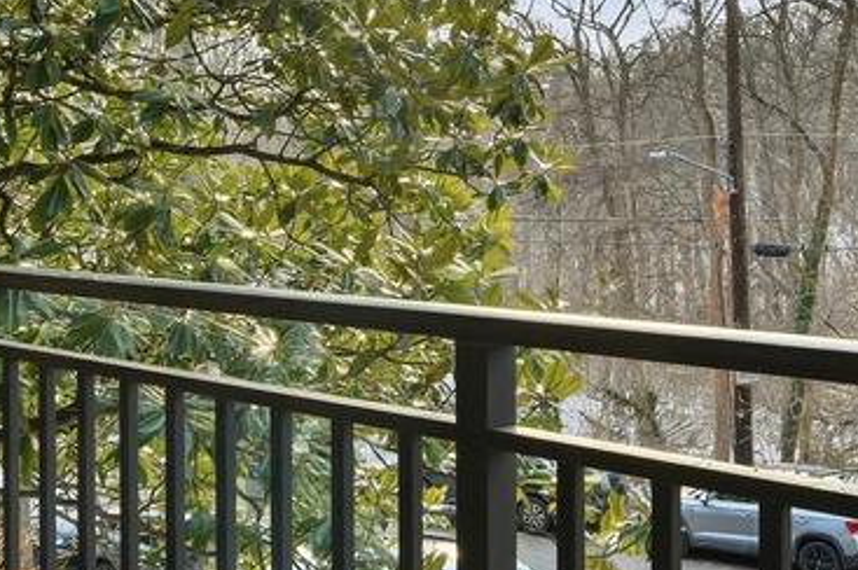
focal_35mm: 55
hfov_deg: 36.1
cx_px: 344
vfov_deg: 24.5
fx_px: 1310
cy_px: 213
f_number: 10
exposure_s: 1/320
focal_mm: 14
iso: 250
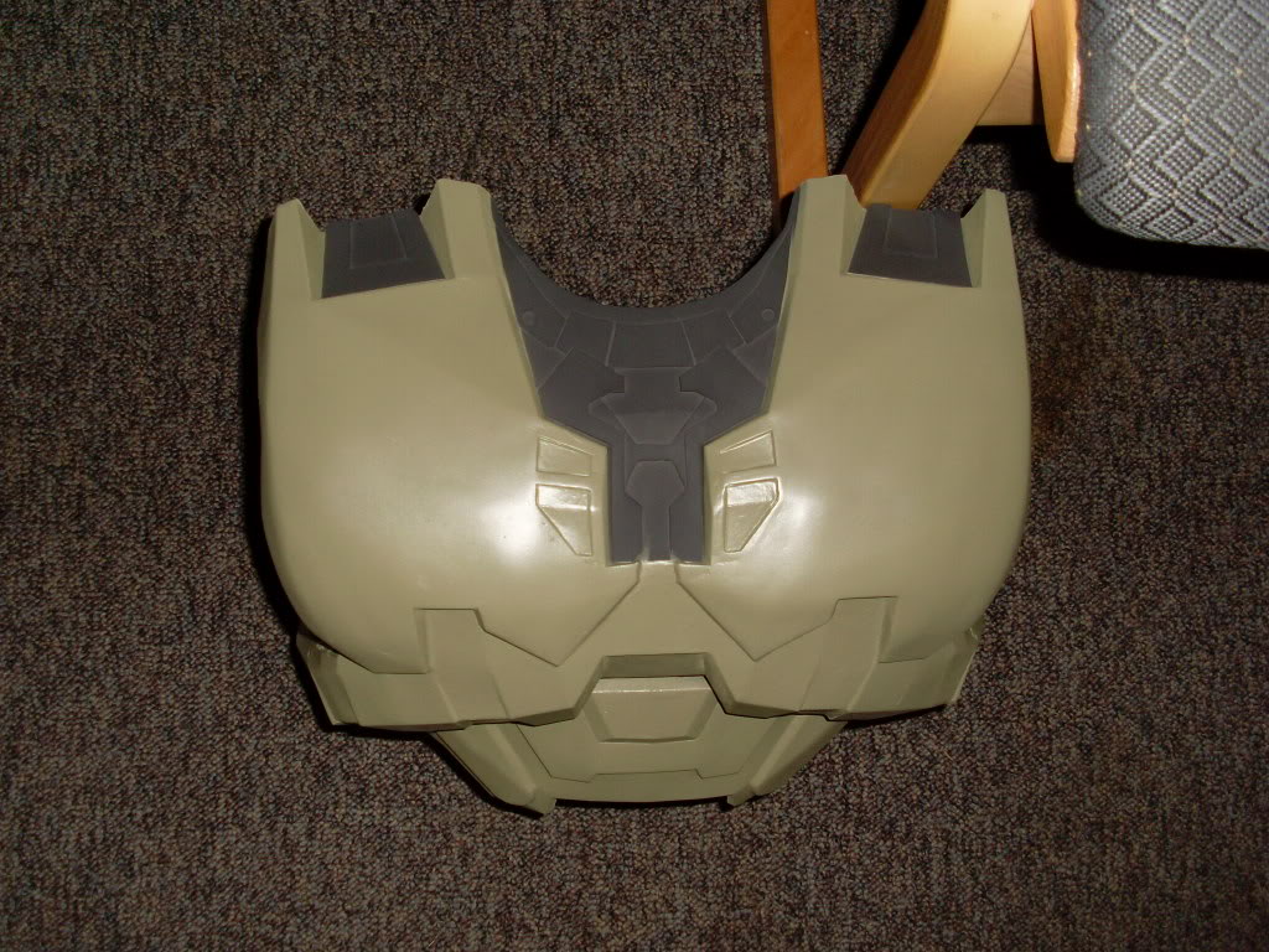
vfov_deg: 37.7
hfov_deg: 49.0
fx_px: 1393
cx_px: 634
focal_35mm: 38
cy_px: 476
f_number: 3
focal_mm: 6.3
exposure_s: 1/45
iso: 100
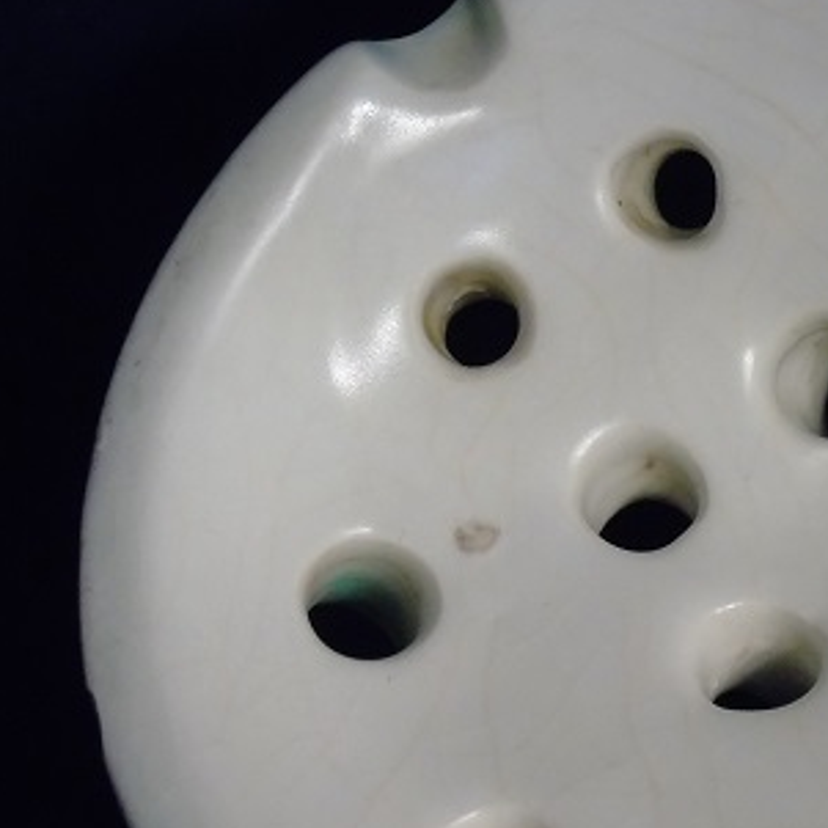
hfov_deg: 11.3
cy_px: 448
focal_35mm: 154
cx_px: 776
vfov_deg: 11.3
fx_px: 4168
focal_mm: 15
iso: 800
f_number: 4.1
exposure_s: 1/125
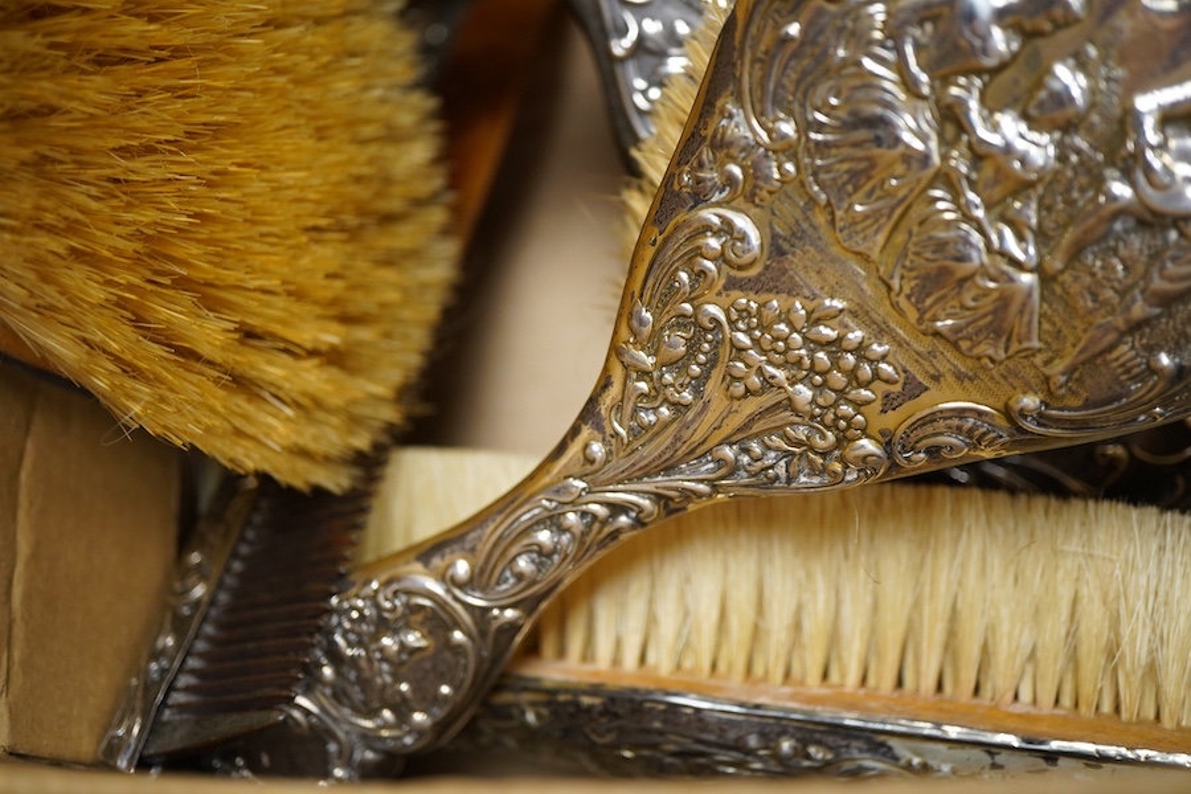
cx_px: 596
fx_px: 1489
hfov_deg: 43.6
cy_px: 397
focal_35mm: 45
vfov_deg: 29.9
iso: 1250
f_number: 5.6
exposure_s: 1/125
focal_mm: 30
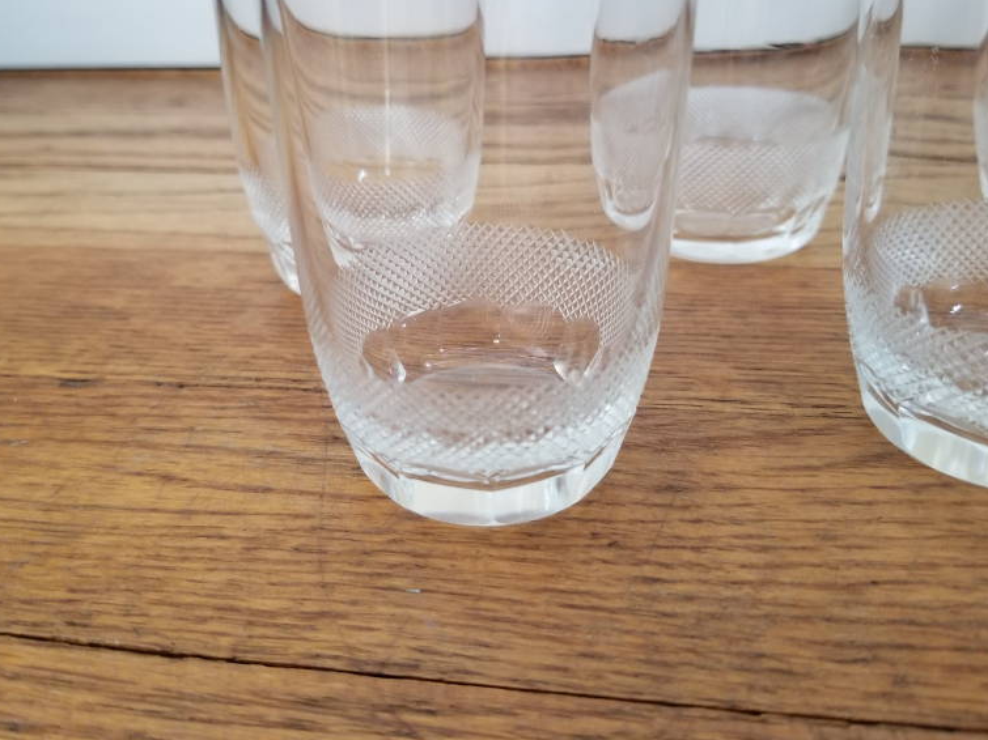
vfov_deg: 45.3
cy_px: 313
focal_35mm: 31
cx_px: 450
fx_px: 885
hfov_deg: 58.3
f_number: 1.7
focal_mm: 4.25
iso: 160
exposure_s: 1/40
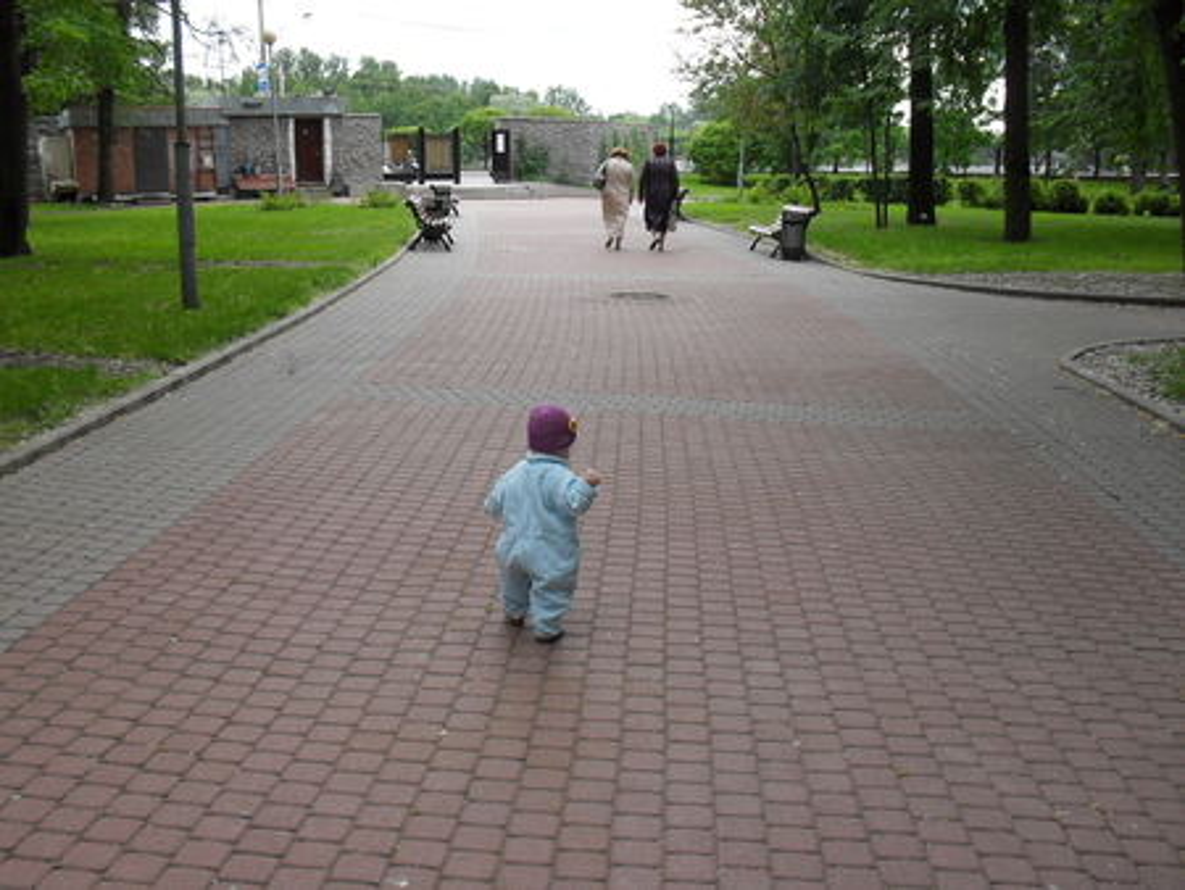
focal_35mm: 38
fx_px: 1302
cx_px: 592
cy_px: 445
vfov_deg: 37.8
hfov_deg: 49.0
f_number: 2.8
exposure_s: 1/350
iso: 80
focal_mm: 6.3
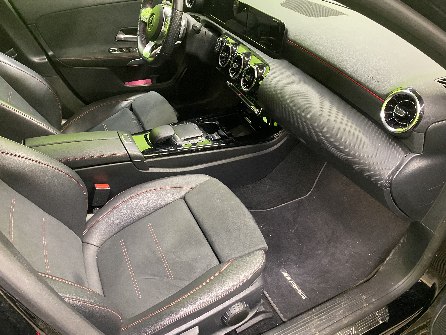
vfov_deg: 53.1
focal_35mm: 26
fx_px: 335
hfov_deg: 67.3
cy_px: 168
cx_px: 223
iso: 640
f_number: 1.8
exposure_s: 1/33
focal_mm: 4.25
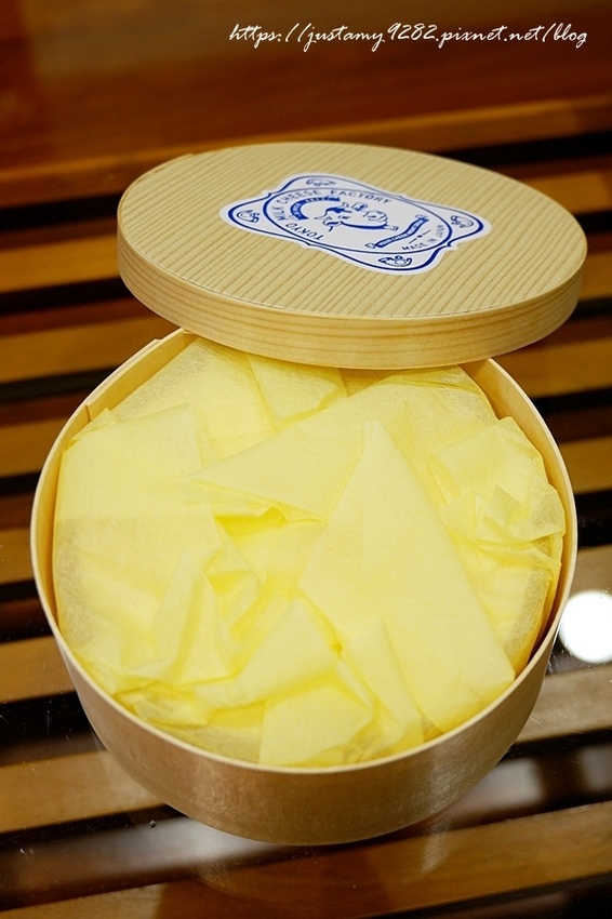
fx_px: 1225
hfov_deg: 28.1
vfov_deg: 41.1
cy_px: 460
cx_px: 306
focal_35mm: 48
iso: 640
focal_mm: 32.5
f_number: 5
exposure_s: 1/40
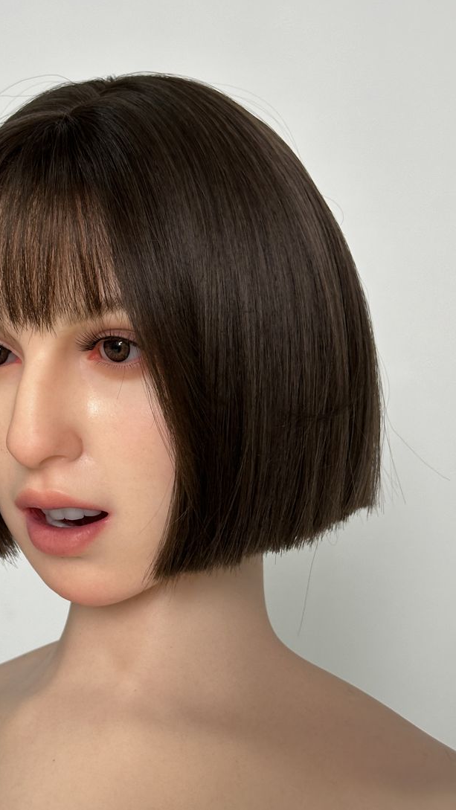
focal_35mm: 64
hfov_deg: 18.7
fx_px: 1375
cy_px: 370
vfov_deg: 32.8
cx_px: 132
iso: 250
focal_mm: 6.86
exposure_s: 1/50
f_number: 1.78
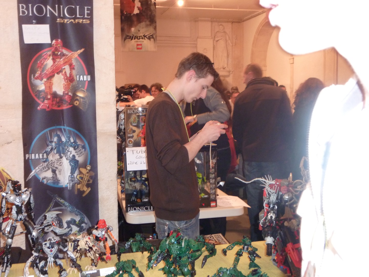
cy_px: 138
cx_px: 184
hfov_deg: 46.8
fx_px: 426
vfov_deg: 36.0
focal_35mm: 40
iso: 320
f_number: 3.6
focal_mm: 6.5
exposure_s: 1/8
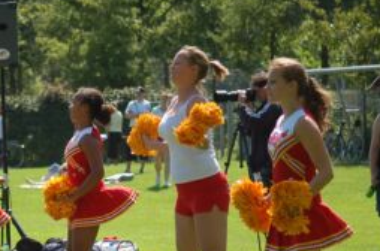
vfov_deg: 5.9
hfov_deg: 9.0
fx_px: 2422
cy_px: 205
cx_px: 88
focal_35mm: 230
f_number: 4.5
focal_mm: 86
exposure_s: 1/1000
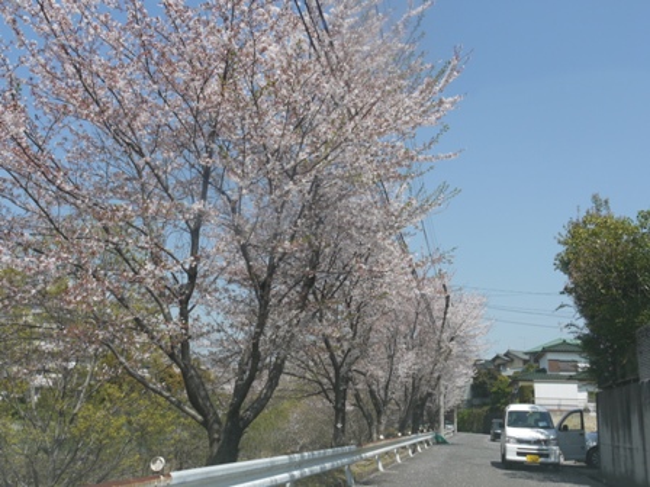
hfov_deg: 54.0
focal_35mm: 34
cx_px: 325
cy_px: 244
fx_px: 638
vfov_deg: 41.8
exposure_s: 1/320
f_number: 7.1
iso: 100
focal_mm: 17
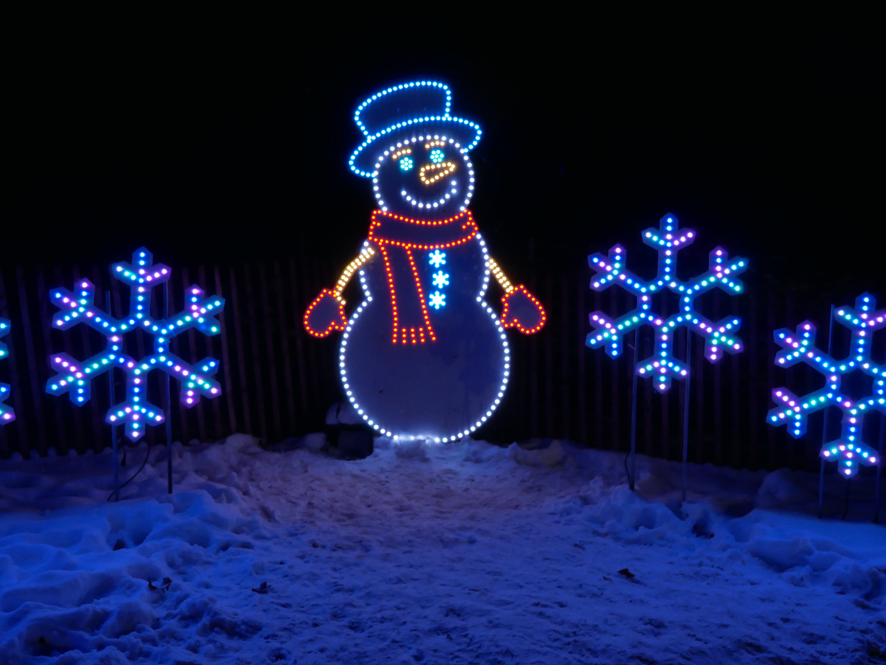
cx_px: 443
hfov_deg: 46.8
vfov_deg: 36.0
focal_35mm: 40
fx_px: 1024
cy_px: 332
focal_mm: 20
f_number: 4.1
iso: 500
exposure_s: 1/60
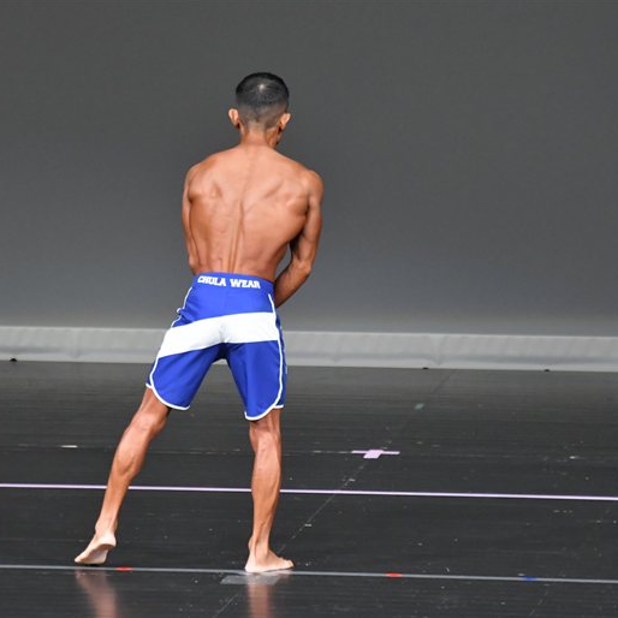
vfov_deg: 4.0
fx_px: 8928
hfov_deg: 4.0
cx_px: 262
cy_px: 309
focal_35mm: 442
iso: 5000
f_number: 5.6
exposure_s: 1/400
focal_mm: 230
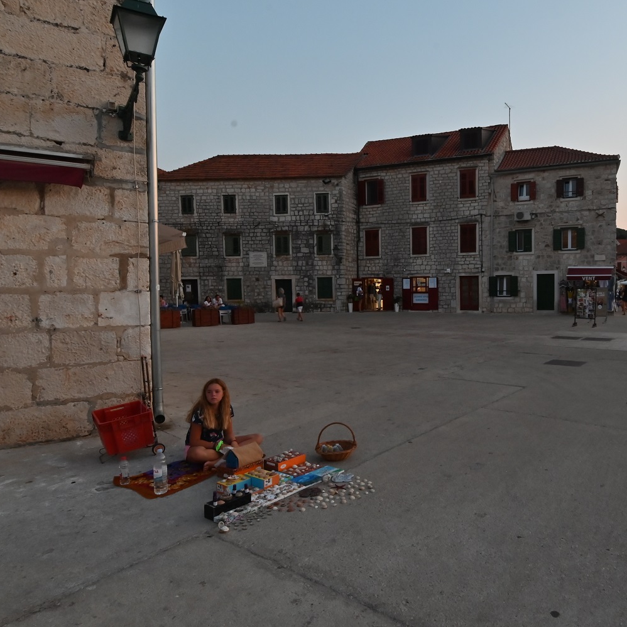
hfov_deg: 64.4
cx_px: 447
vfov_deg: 67.3
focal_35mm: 23
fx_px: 471
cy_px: 314
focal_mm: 12
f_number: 16
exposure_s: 1/20
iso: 720
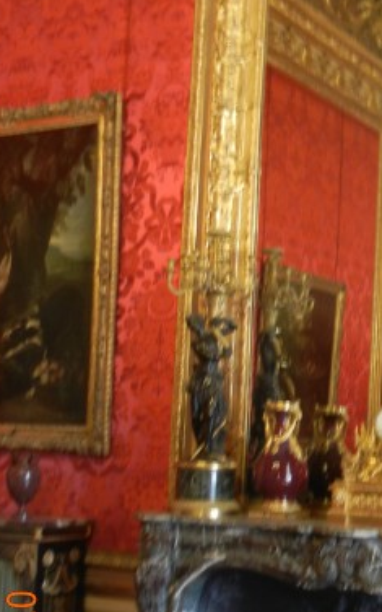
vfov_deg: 31.5
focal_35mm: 65
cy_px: 350
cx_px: 392
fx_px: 1083
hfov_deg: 19.4
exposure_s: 1/1.6
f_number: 3.5
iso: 200
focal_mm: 5.4
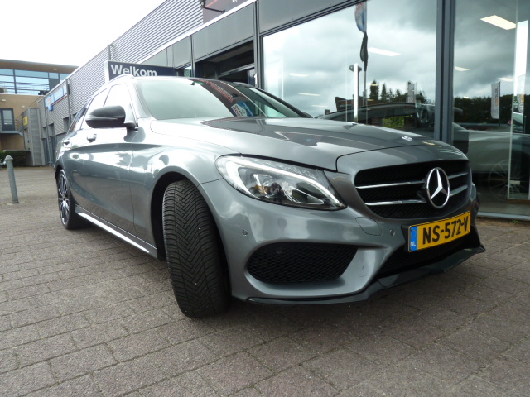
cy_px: 198
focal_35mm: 25
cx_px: 265
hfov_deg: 69.4
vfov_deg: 54.9
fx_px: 383
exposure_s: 1/125
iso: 80
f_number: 3.5
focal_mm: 4.1
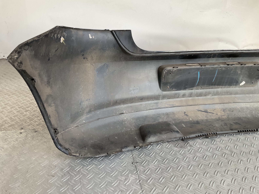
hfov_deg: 61.7
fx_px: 217
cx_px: 130
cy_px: 97
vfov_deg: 48.2
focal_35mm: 29
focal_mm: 3
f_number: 1.8
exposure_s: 1/100
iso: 64
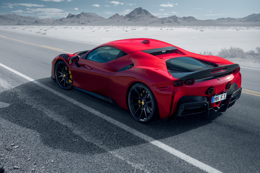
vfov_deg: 27.0
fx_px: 361
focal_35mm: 50
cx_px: 130
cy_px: 86
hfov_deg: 39.6
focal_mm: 50
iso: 125
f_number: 9
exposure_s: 1/200
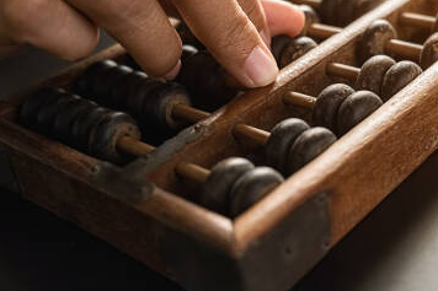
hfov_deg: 36.5
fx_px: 657
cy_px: 85
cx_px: 289
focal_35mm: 54
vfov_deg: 24.8
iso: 500
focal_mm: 21.4
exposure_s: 1/60
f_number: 3.6
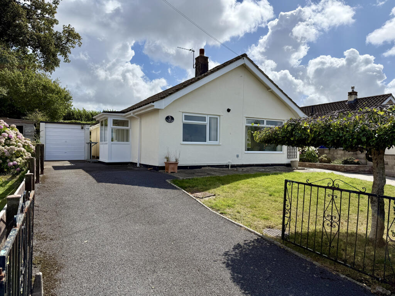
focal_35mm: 24
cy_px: 148
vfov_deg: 56.8
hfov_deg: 71.6
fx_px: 274
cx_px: 198
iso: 80
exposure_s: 1/8130
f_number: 1.78
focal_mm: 6.76
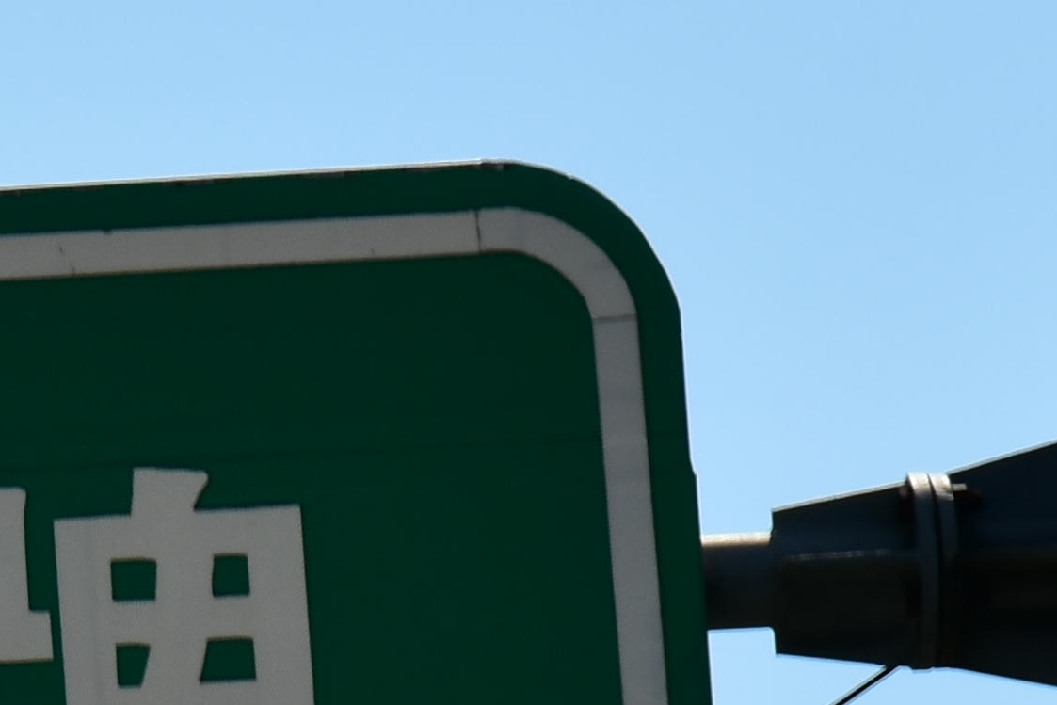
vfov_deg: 1.6
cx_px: -731
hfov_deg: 2.4
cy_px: 1040
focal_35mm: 842
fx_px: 24714
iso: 100
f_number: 13
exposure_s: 1/200
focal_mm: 105
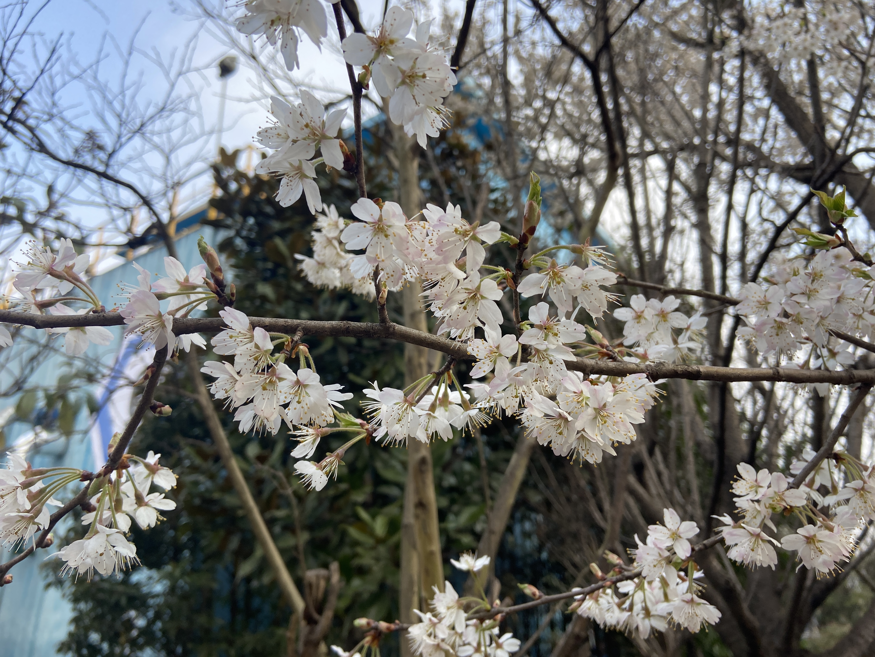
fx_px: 657
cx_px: 438
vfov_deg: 53.1
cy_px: 328
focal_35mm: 26
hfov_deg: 67.3
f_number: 1.8
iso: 32
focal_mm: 4.25
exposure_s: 1/539
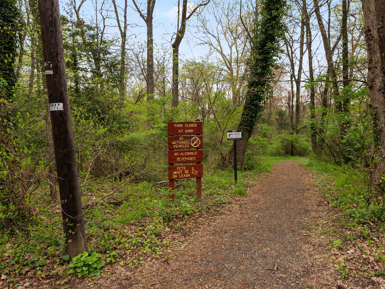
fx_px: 256
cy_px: 122
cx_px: 232
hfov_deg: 73.1
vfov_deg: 58.6
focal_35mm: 23
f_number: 8
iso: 250
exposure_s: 1/40
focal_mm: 16
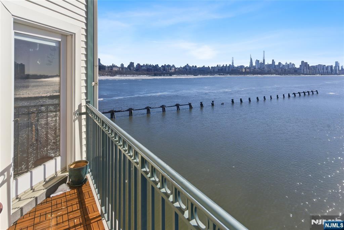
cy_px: 115
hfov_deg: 93.2
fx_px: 163
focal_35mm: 17
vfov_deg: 70.5
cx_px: 172
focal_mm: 17
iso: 100
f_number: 8
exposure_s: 1/1250
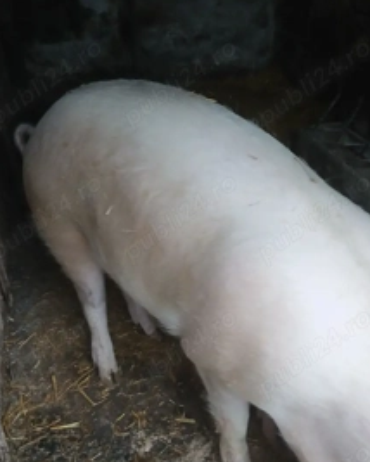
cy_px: 239
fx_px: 520
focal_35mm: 38
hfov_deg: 39.1
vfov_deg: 47.9
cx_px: 214
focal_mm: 3.98
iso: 250
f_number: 1.8
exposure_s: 1/50.3
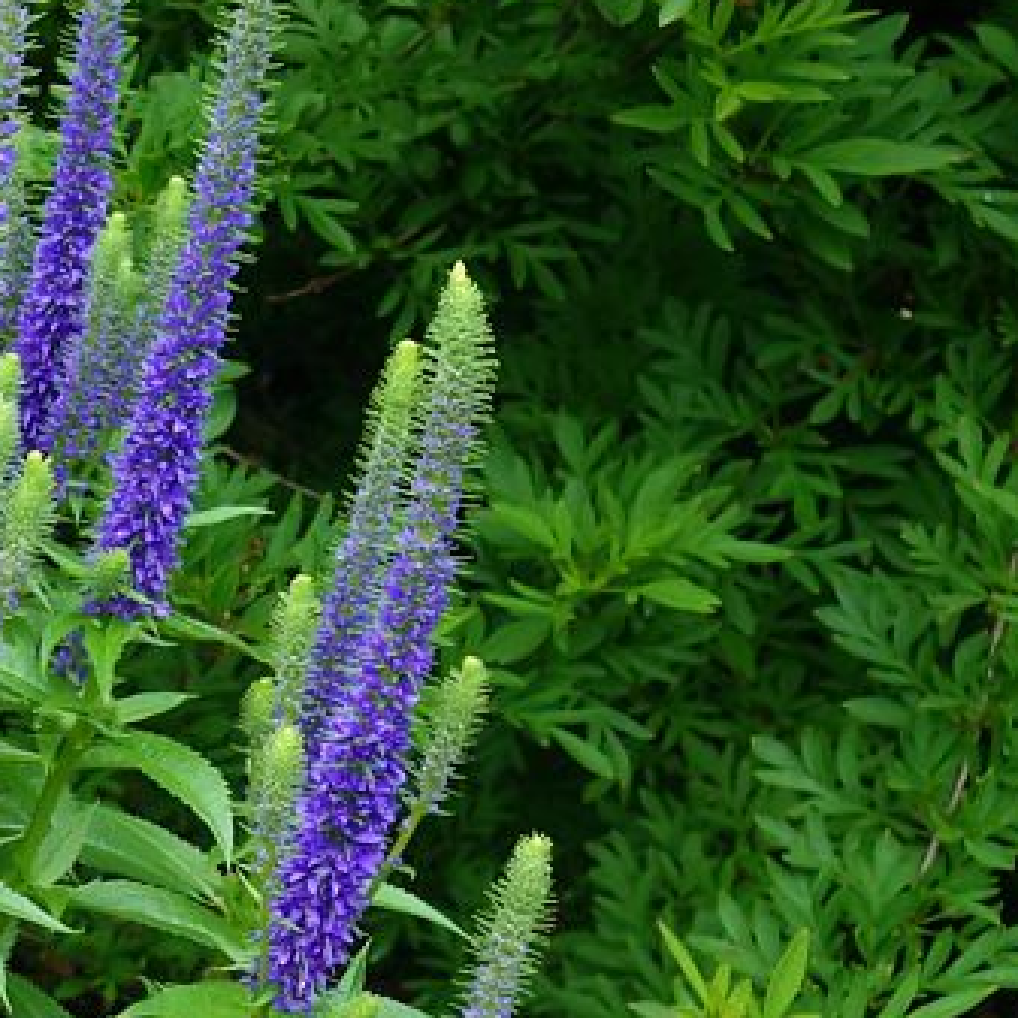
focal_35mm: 90
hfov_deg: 16.9
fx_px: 2994
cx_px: -637
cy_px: 517
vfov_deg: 19.3
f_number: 5.6
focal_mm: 10.4
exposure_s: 1/100
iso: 125
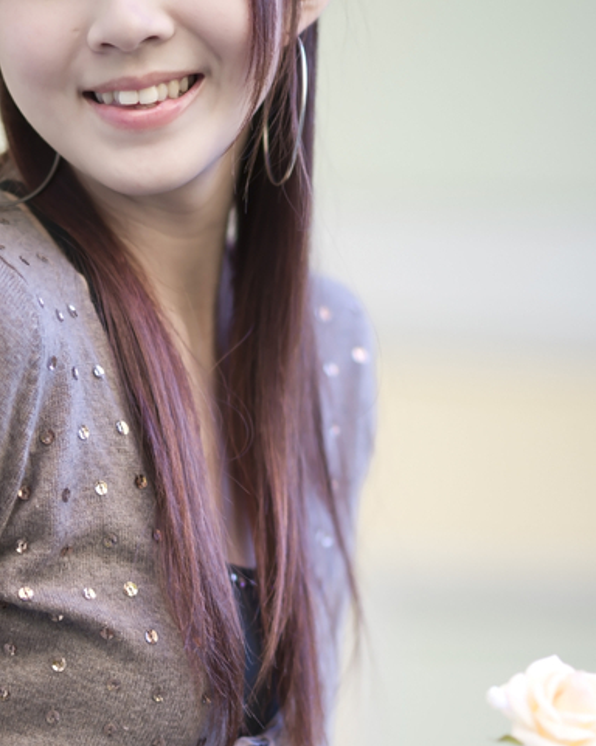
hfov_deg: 5.7
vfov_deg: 7.2
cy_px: 527
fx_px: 5961
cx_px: 184
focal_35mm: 270
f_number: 1.8
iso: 100
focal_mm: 135
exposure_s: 1/125
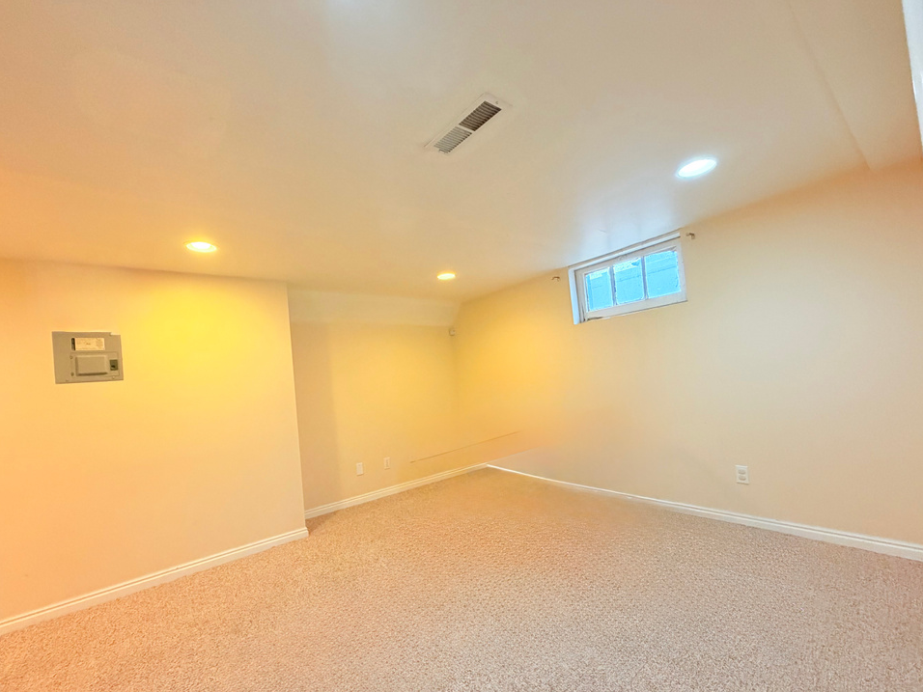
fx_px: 400
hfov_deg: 98.1
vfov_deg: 81.6
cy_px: 370
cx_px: 437
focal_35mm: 15
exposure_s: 1/60
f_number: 2.2
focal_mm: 2.22
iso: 320
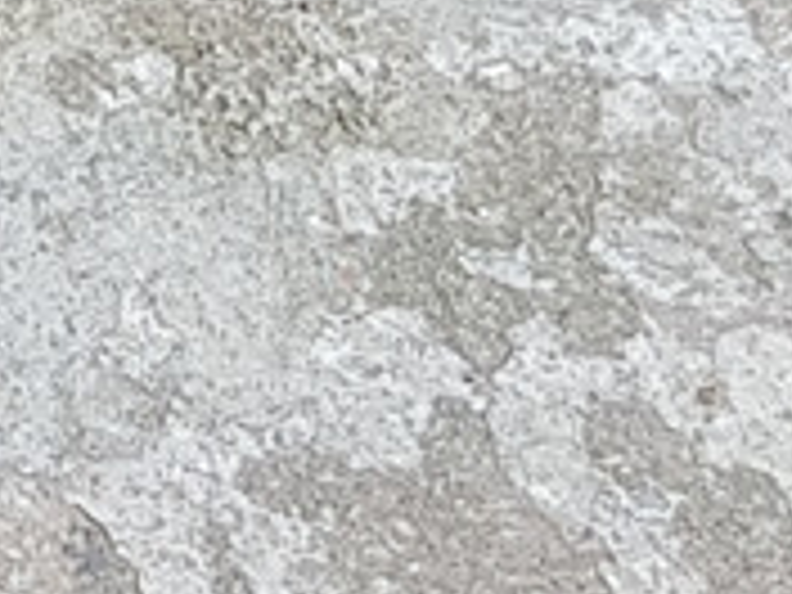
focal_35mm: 158
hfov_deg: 9.8
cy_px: -216
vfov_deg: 9.2
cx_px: -1537
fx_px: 3615
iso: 40
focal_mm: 4.2
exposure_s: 1/148
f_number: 1.7
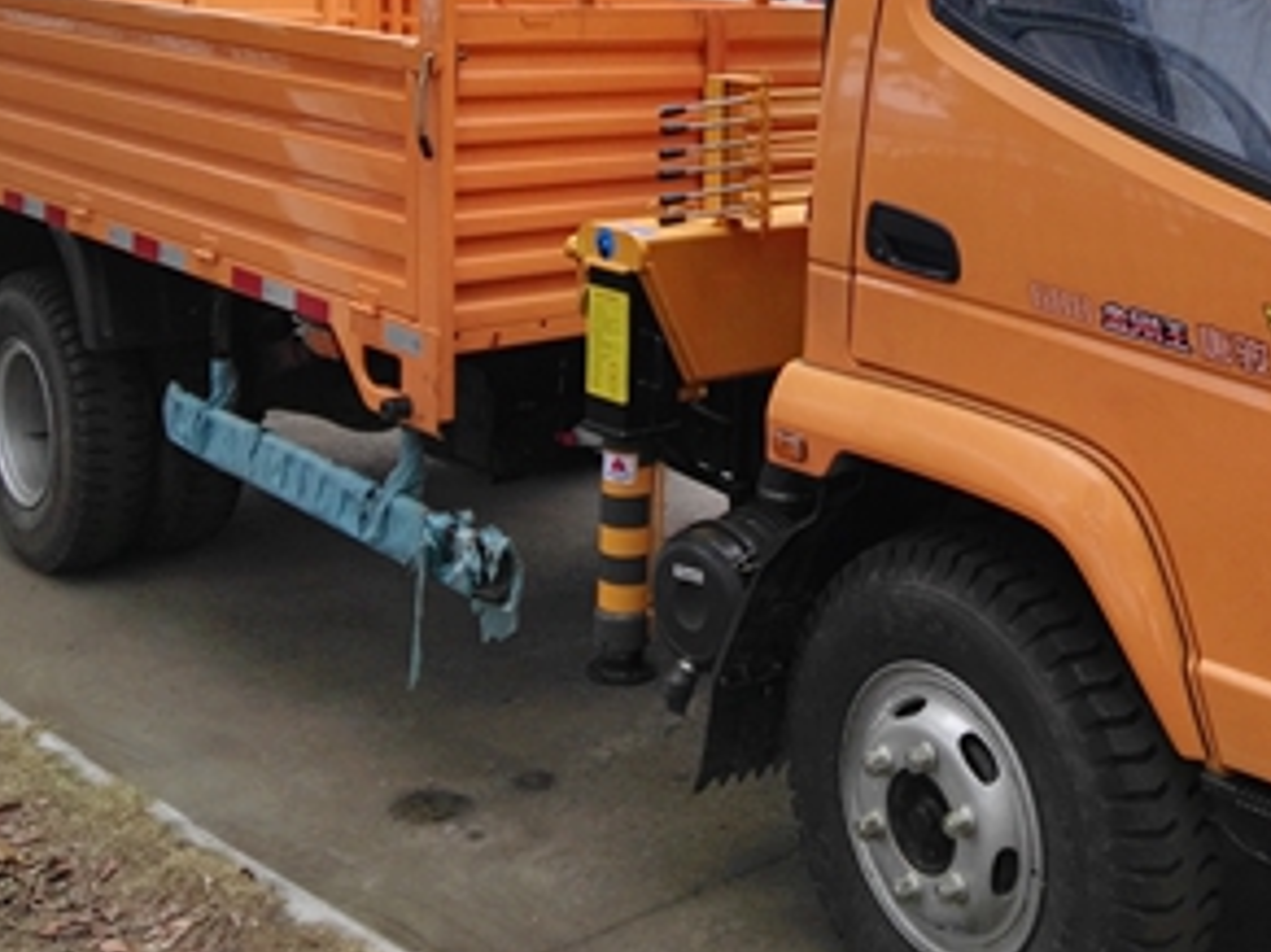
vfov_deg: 26.8
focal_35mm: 53
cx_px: 930
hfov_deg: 35.5
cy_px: 151
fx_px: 1945
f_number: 2
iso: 64
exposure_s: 1/187
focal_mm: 2.96
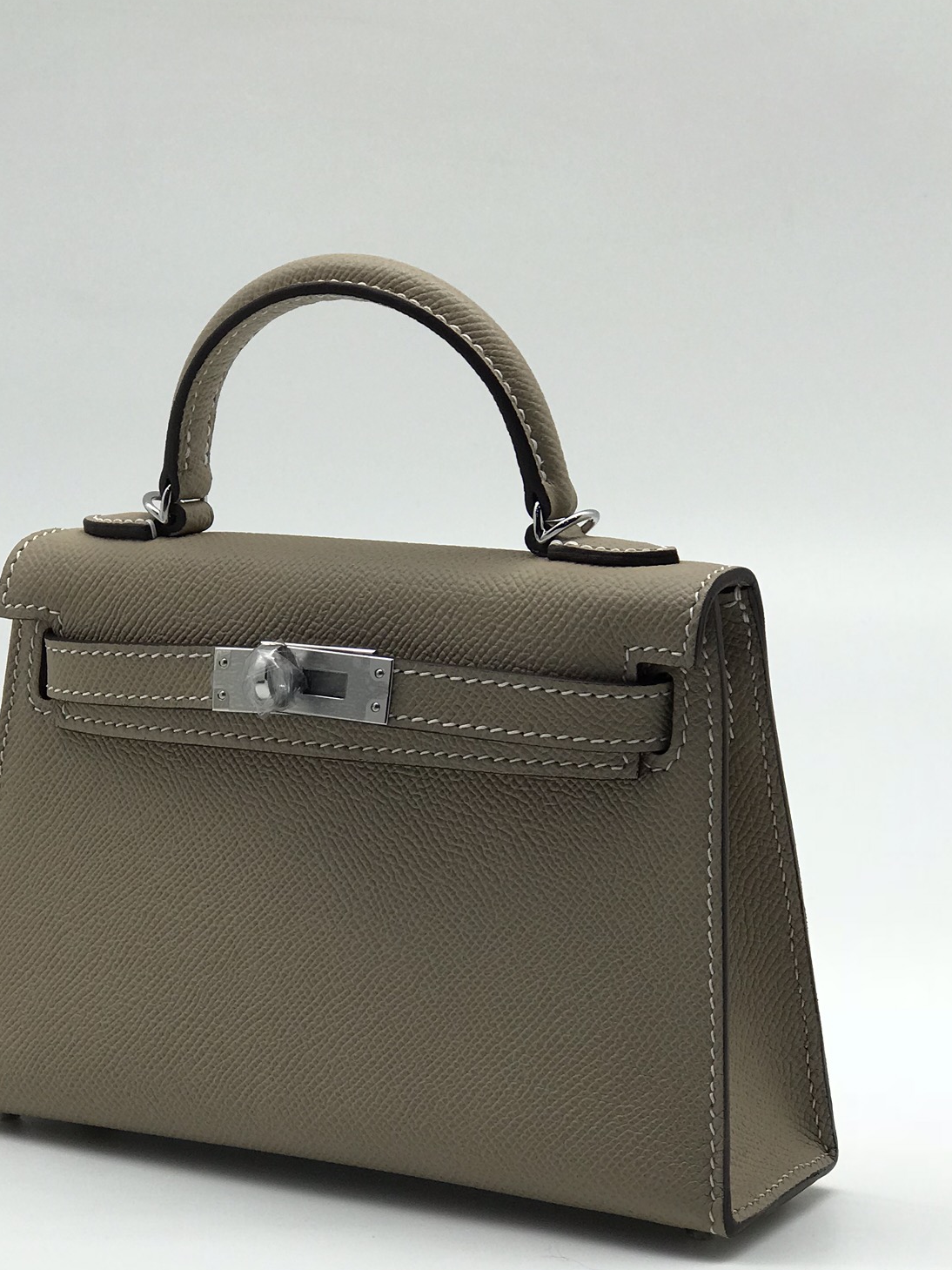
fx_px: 2934
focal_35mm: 80
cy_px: 768
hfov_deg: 18.4
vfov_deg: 24.4
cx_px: 373
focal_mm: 6.6
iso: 20
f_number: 2.8
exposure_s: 1/112
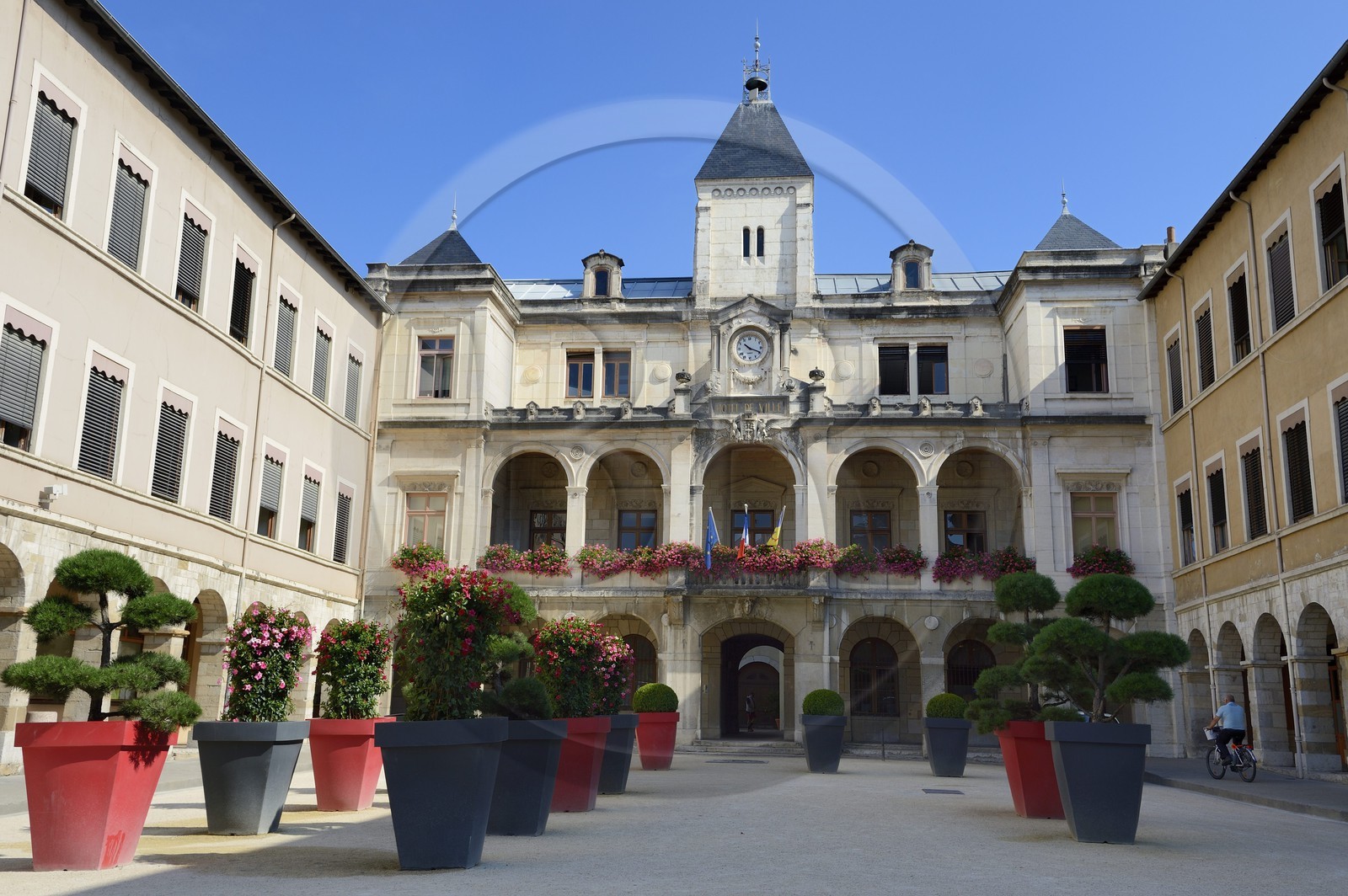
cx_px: 674
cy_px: 448
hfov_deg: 58.8
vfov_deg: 41.0
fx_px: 1197
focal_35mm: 32
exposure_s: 1/320
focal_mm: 32
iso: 200
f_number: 10
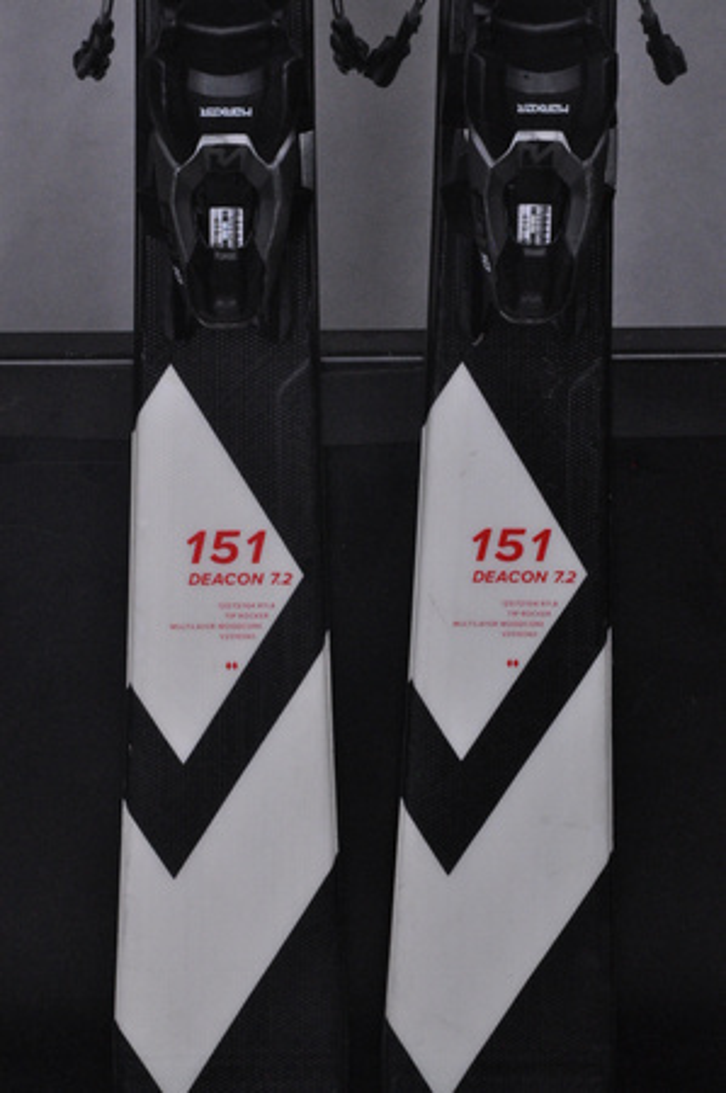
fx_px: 3866
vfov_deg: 16.1
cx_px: 363
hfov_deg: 10.7
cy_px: 546
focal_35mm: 128
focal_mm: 85
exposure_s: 1/125
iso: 3200
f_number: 11
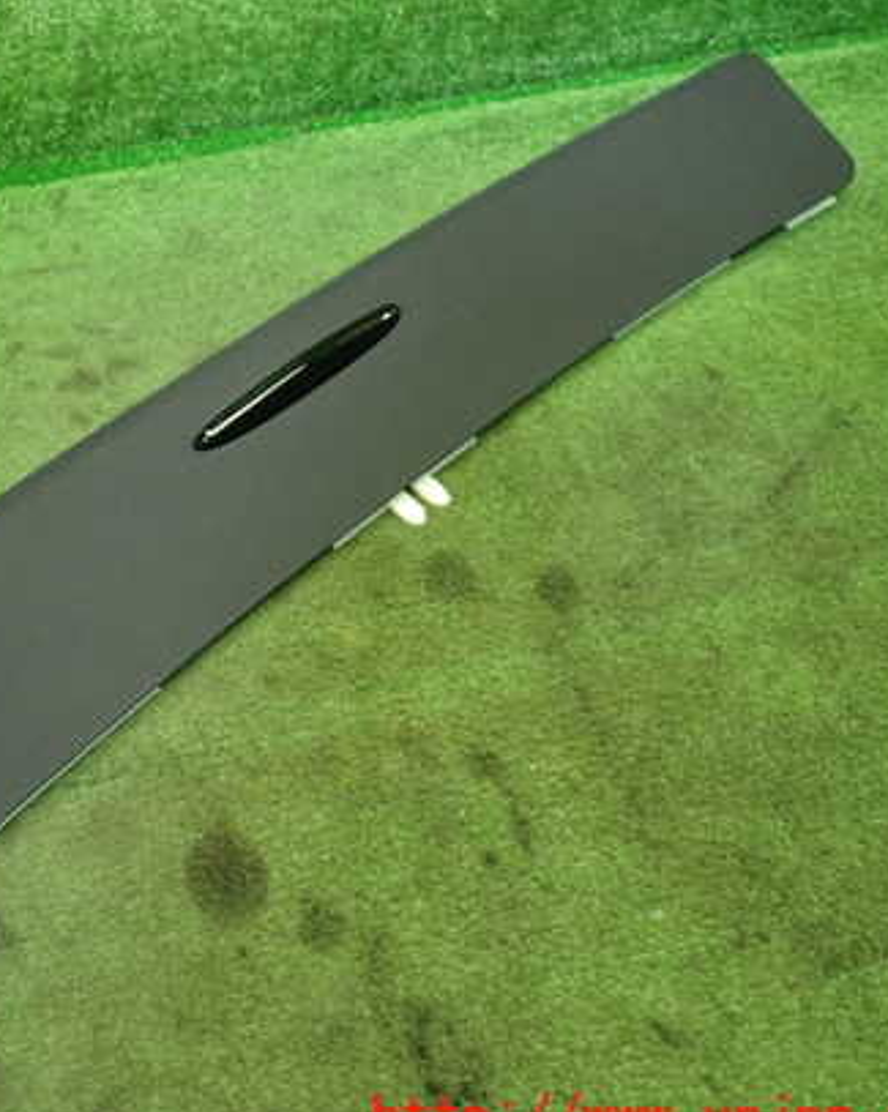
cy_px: 541
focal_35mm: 36
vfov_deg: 50.3
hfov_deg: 39.4
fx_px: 1184
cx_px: 169
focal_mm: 4.5
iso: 200
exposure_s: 1/40
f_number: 2
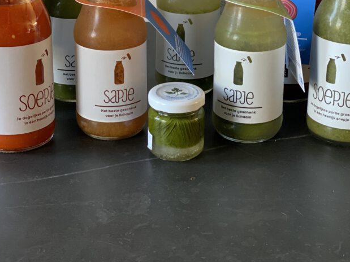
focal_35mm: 86
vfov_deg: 17.0
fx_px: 869
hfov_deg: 22.7
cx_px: 209
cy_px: 50
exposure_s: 1/100
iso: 250
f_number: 2
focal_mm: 6
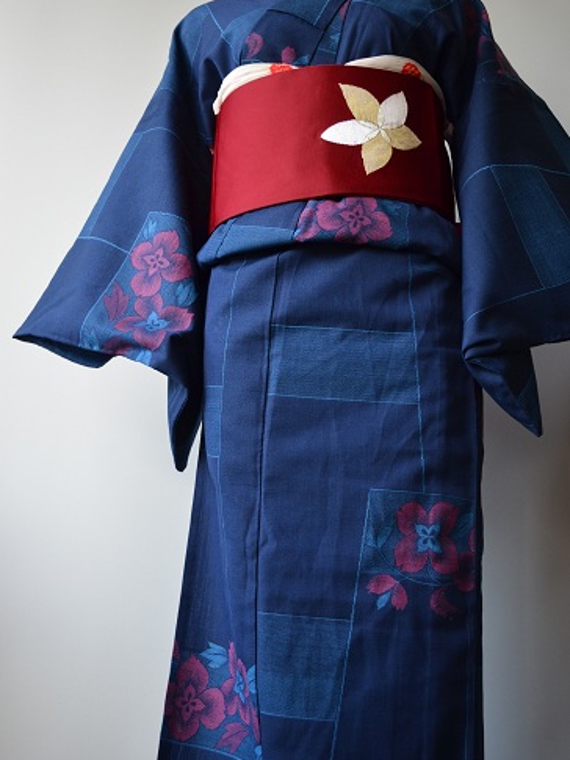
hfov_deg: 27.5
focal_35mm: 53
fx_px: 1163
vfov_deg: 36.2
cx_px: 282
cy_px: 368
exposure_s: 1/60
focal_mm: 32
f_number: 4.8
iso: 400
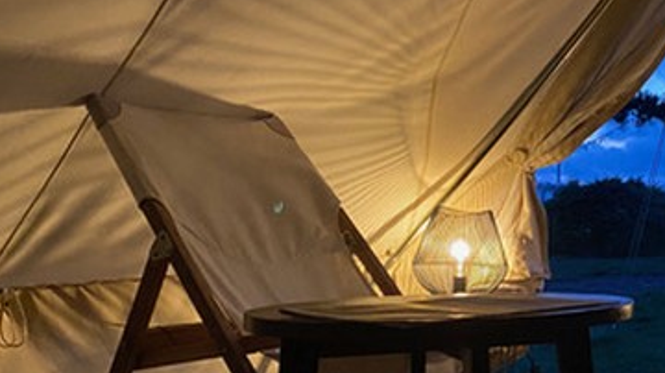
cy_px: 220
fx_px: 1110
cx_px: 650
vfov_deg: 19.1
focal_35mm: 63
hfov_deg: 31.1
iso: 640
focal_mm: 4.25
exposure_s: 1/30
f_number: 1.8
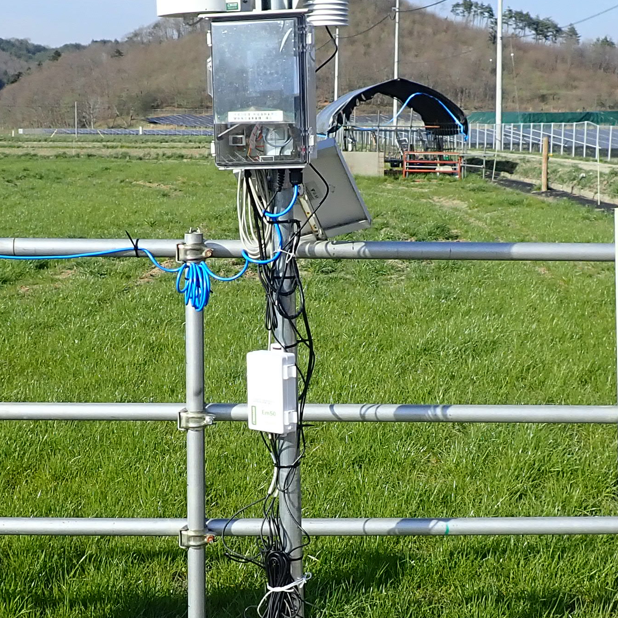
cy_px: 372
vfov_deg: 26.0
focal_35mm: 66
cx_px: 272
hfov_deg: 26.1
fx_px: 1333
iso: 100
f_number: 8
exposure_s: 1/160
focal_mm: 4.5
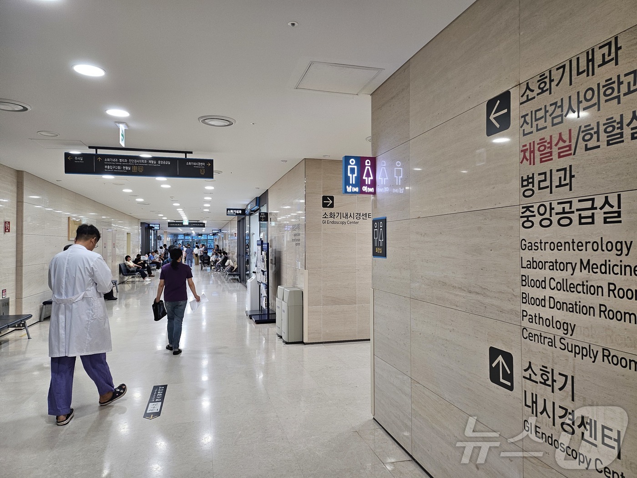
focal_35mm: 24
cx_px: 318
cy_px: 239
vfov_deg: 56.8
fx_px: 442
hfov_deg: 71.6
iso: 100
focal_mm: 5
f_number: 1.8
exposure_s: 1/120
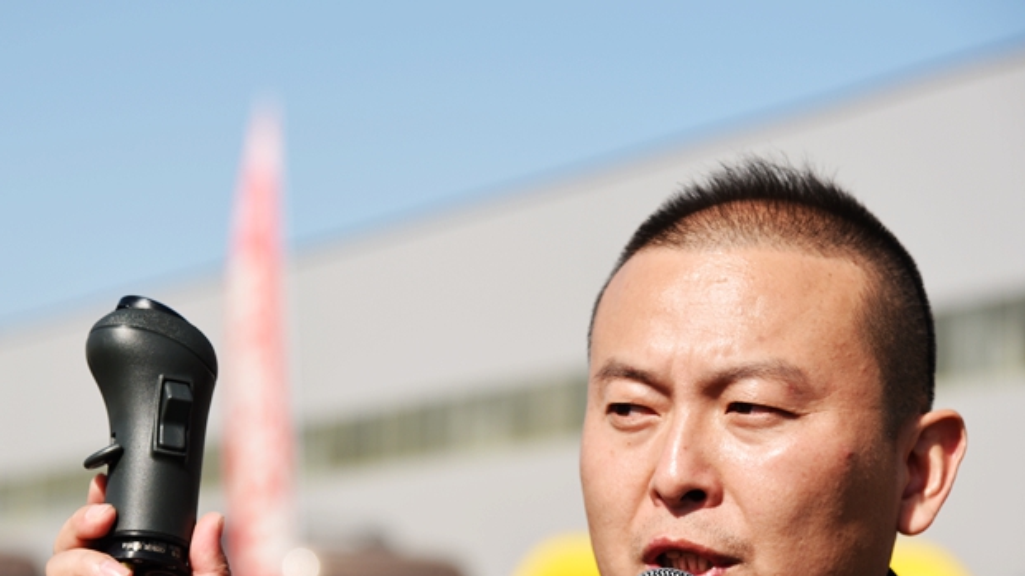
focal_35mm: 148
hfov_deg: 14.5
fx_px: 4022
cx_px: 409
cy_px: 367
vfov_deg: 8.2
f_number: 5
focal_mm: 105
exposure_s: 1/800
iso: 100
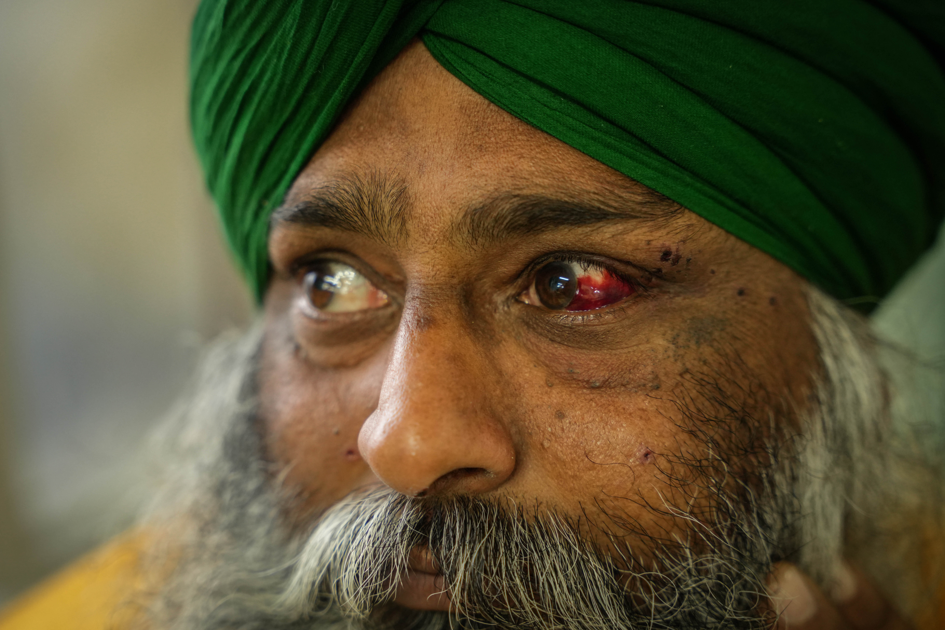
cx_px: 472
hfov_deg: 28.8
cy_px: 315
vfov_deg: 19.5
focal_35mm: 70
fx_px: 1837
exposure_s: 1/160
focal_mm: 70
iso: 2500
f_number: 2.8
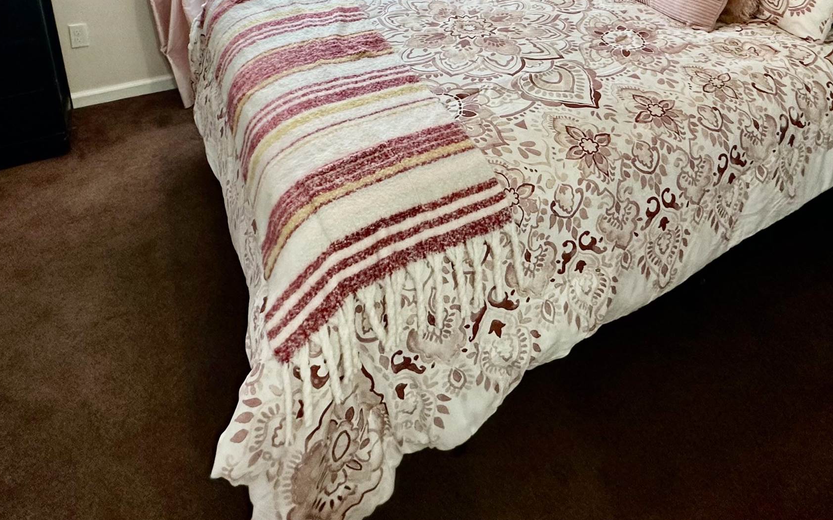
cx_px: 451
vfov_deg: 38.7
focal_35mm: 27
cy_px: -41
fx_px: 613
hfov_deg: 68.3
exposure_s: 1/120
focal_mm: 2.22
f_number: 2.2
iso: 200
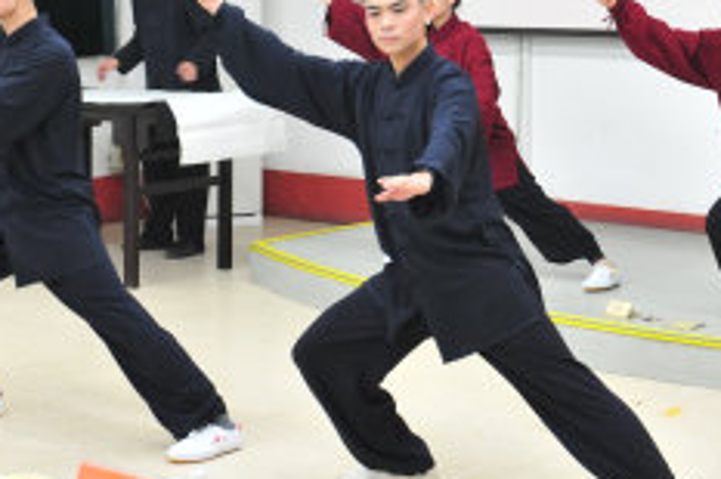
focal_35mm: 85
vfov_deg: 15.7
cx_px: 424
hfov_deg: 23.9
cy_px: 5
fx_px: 1702
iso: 800
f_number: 3.5
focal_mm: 27
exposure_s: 1/50
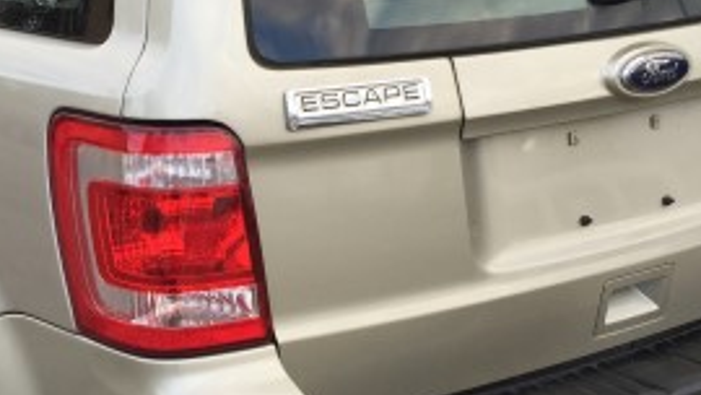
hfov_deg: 27.9
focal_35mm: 75
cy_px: 198
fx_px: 1394
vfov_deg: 16.1
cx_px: 182
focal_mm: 4.15
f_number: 2.2
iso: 32
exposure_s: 1/286
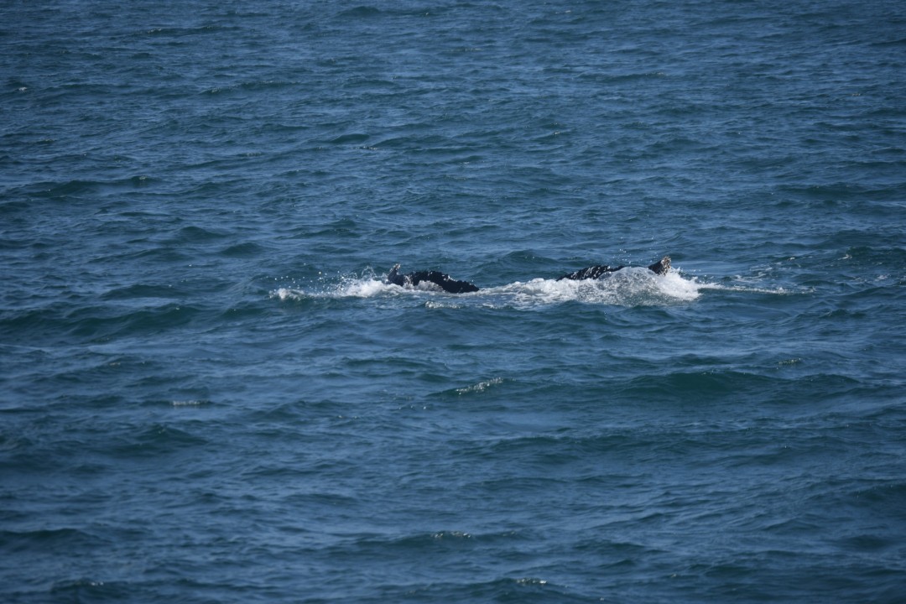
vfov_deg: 5.2
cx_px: 453
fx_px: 6606
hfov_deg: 7.8
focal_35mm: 262
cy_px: 302
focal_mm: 175
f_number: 5.6
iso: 200
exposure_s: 1/1600
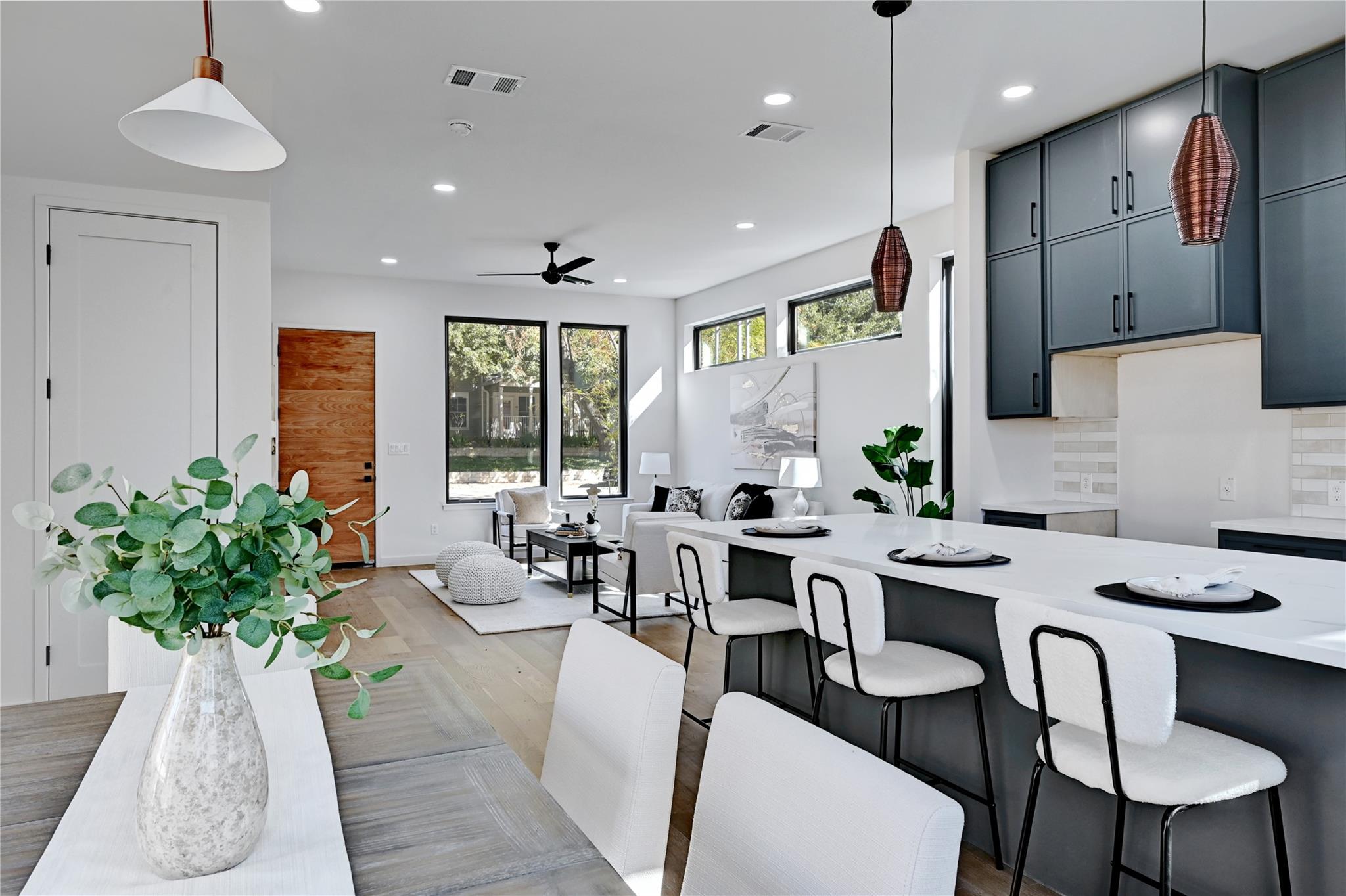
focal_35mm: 21
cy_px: 448
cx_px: 673
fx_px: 785
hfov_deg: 81.2
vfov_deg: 59.5
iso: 400
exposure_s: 1/15
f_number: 10
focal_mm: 21
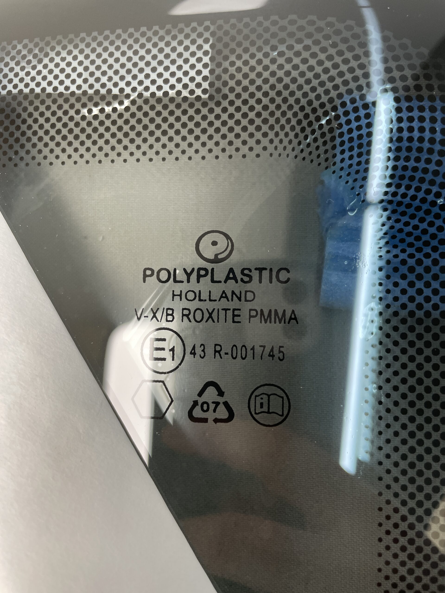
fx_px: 446
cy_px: 296
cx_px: 222
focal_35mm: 26
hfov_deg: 53.1
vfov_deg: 67.3
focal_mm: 4.2
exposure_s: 1/100
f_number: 1.6
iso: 64
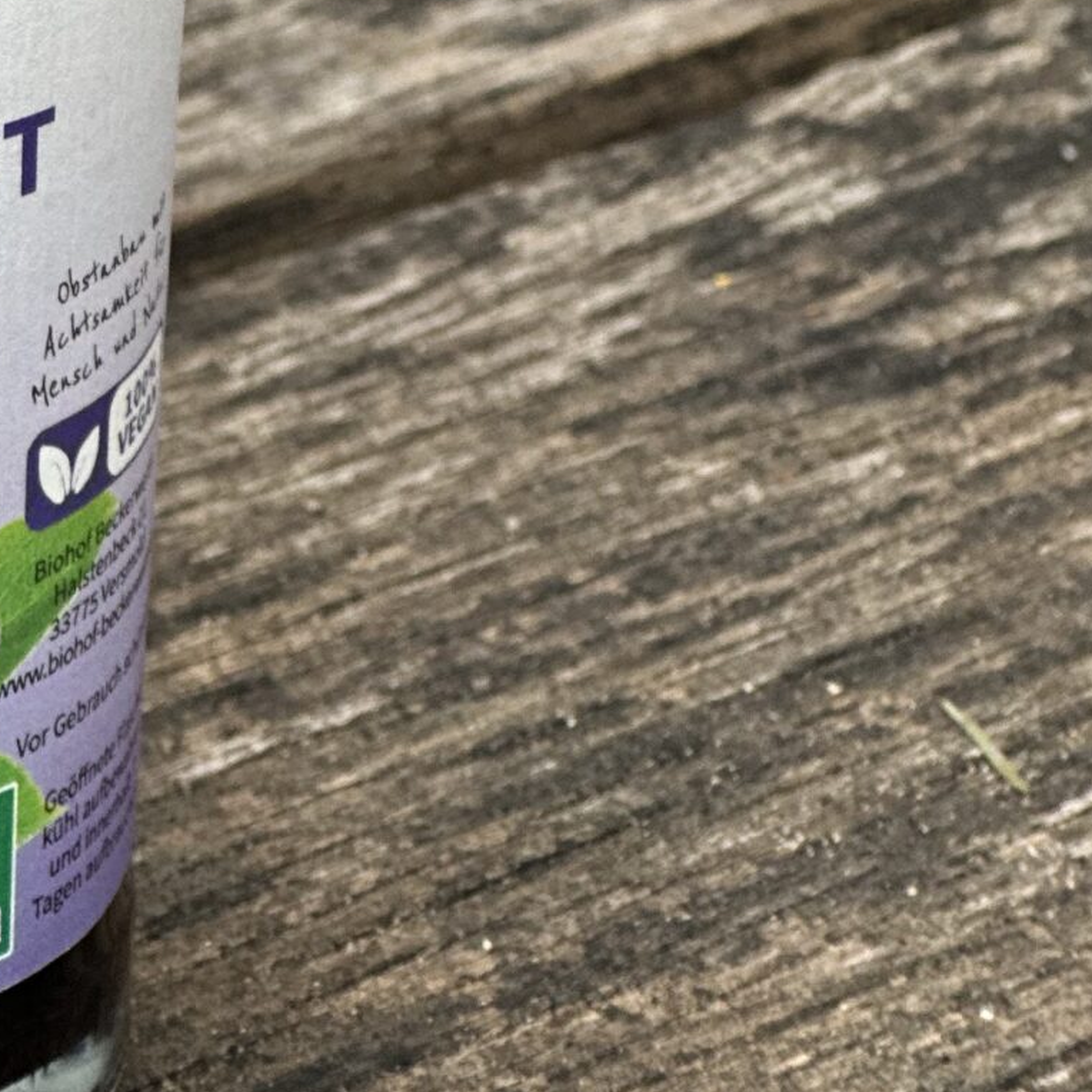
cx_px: -159
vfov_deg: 7.6
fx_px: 8137
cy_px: -456
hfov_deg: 7.6
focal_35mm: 228
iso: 100
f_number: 2.8
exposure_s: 1/121
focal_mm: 9
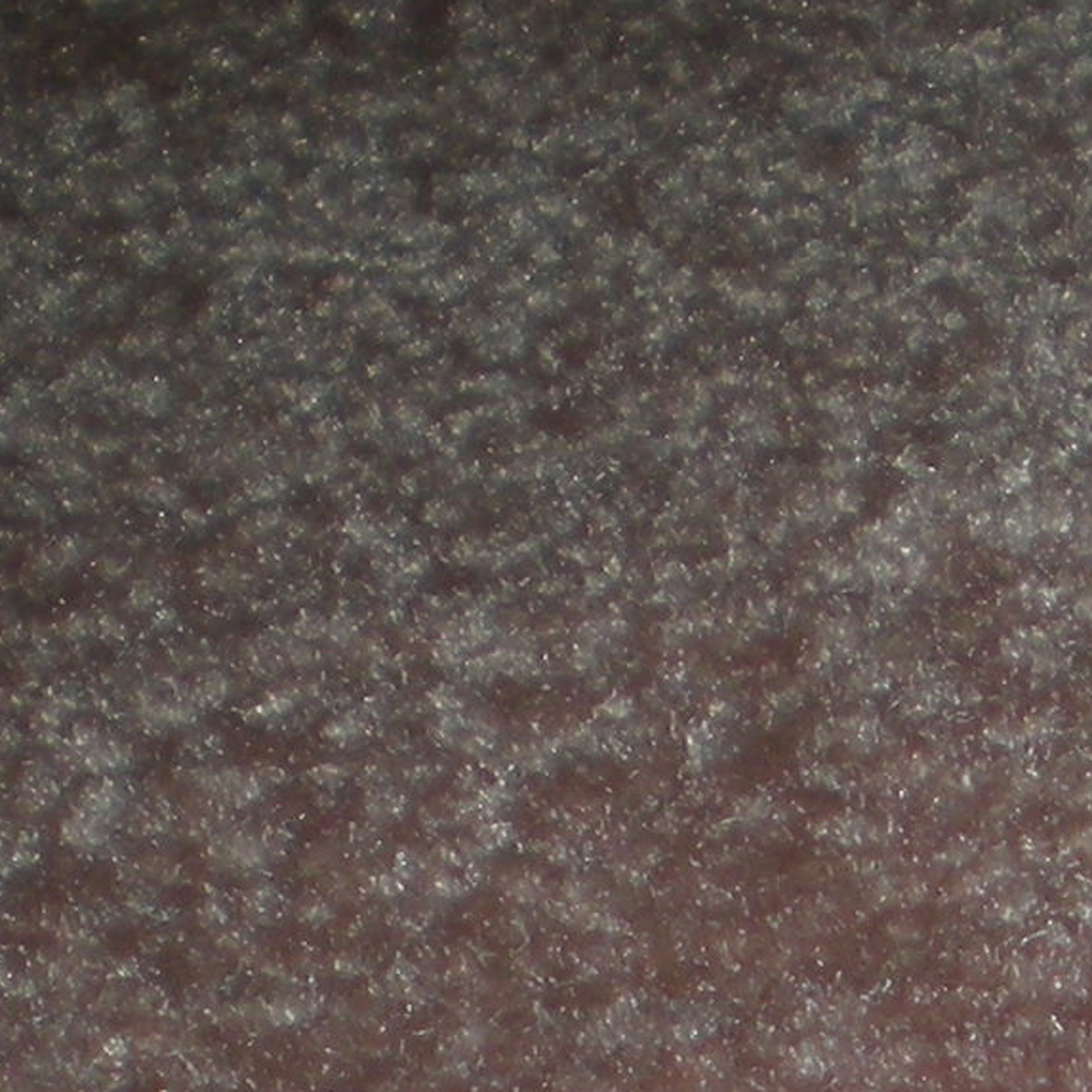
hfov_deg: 9.5
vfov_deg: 9.3
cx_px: 1603
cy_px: 1843
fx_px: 6424
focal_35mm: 180
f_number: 3.1
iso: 64
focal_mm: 6.3
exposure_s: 1/60
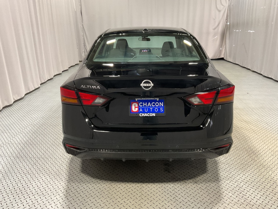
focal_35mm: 29
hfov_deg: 61.7
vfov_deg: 48.2
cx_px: 139
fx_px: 233
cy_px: 104
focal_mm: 3
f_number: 1.8
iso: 100
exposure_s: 1/60
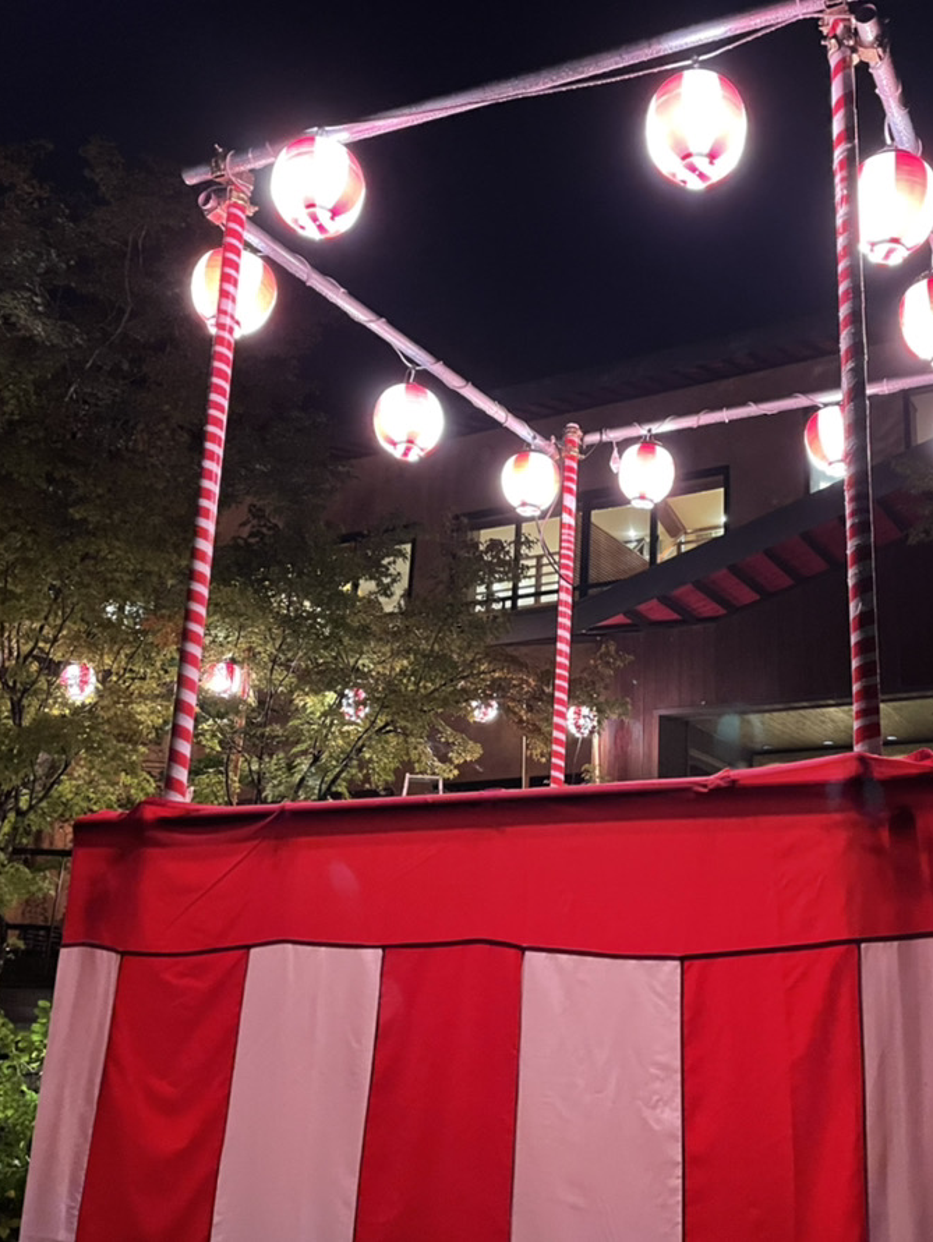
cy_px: 616
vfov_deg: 52.6
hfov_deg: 40.2
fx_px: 1257
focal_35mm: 35
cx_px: 629
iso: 800
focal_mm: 4.2
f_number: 1.6
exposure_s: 1/30
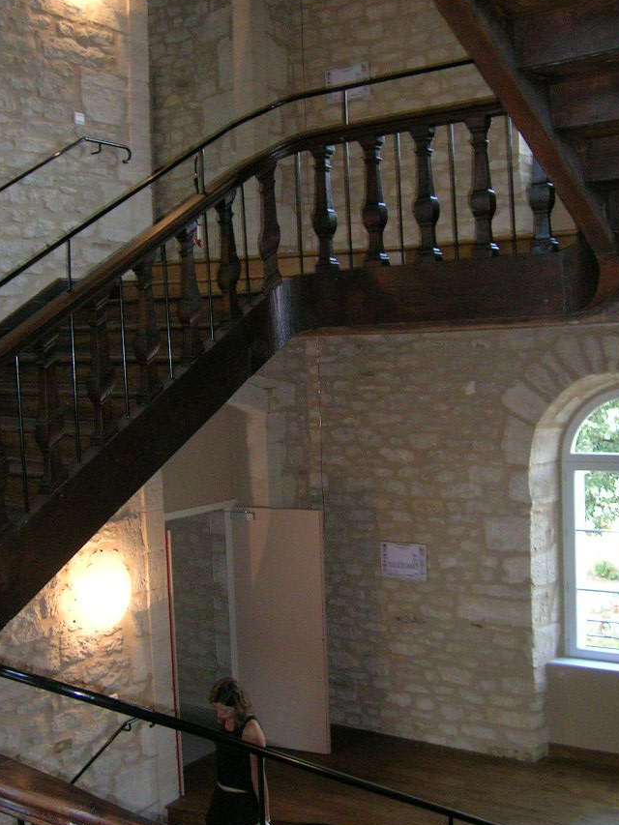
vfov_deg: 44.8
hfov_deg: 34.4
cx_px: 307
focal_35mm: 42
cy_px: 403
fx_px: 1001
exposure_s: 1/60.1
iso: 200
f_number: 2.8
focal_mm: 5.4
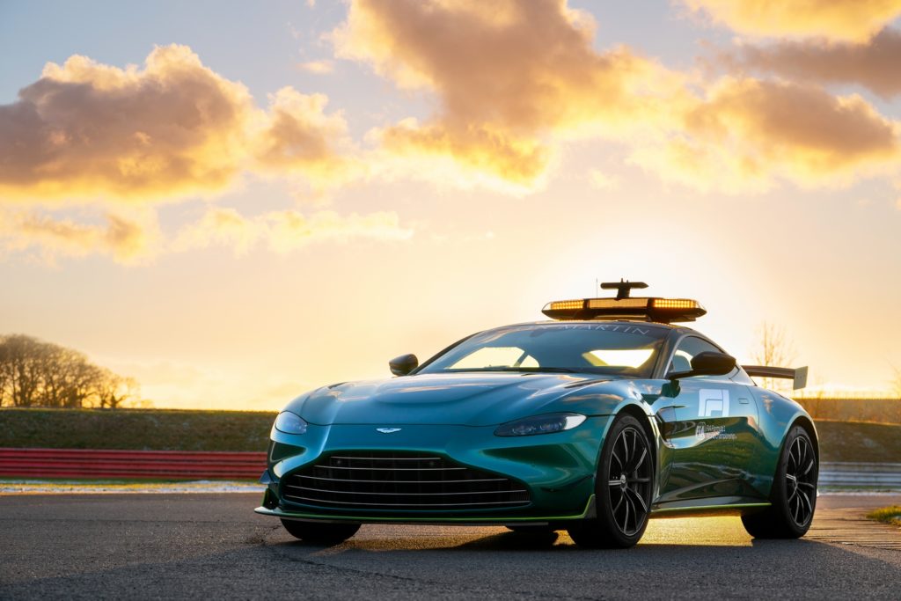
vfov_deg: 14.6
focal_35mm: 94
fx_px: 2353
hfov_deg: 21.7
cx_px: 450
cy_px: 300
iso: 100
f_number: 6.3
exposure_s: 1/250
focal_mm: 94
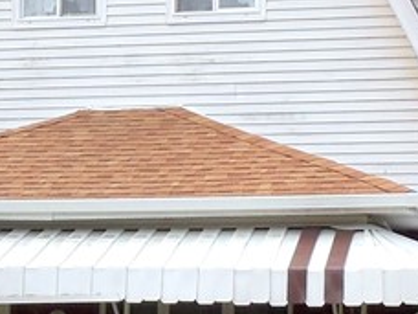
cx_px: 106
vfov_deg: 11.7
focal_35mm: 126
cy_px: 305
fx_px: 1521
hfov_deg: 15.6
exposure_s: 1/400
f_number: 3.3
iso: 64
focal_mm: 5.1
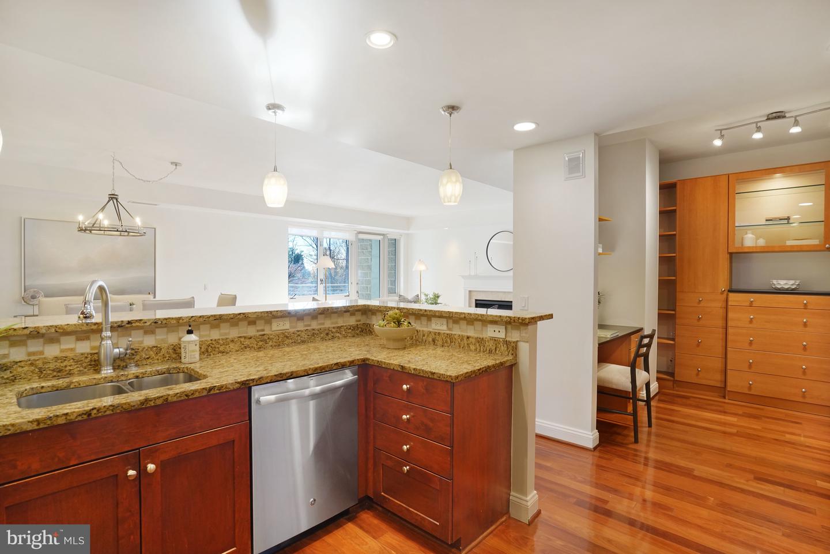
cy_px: 277
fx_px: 392
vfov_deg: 70.5
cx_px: 415
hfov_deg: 93.3
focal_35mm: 17
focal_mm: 17
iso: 1250
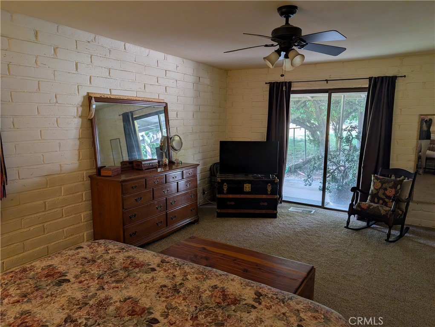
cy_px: 164
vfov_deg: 56.9
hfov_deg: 71.5
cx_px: 218
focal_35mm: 24
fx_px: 302
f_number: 1.68
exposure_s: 1/120
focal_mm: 6.9
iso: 44
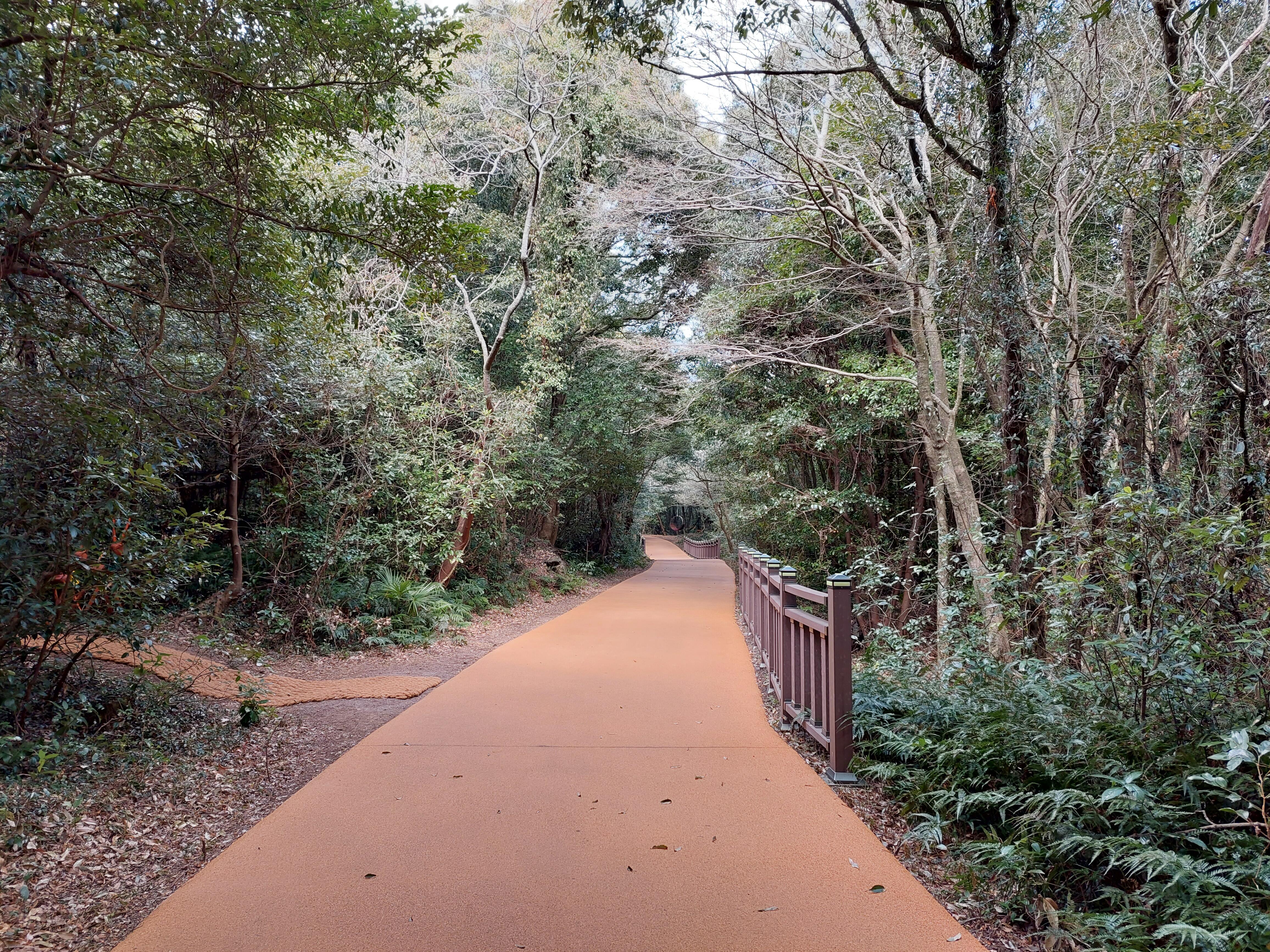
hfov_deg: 71.6
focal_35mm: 24
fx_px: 881
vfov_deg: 56.8
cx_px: 635
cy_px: 476
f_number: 1.8
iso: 80
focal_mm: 5.23
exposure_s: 1/120
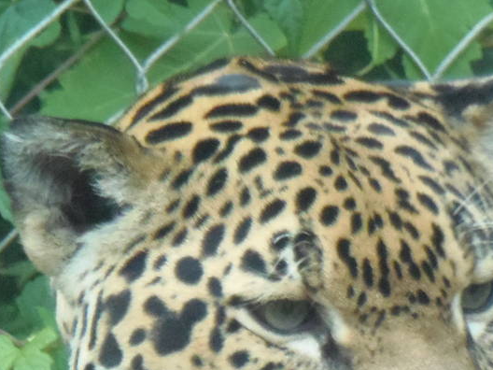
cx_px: 578
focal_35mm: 1557
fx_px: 22175
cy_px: 462
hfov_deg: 1.3
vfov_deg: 1.0
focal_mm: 95.3
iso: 400
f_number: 5
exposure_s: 1/125
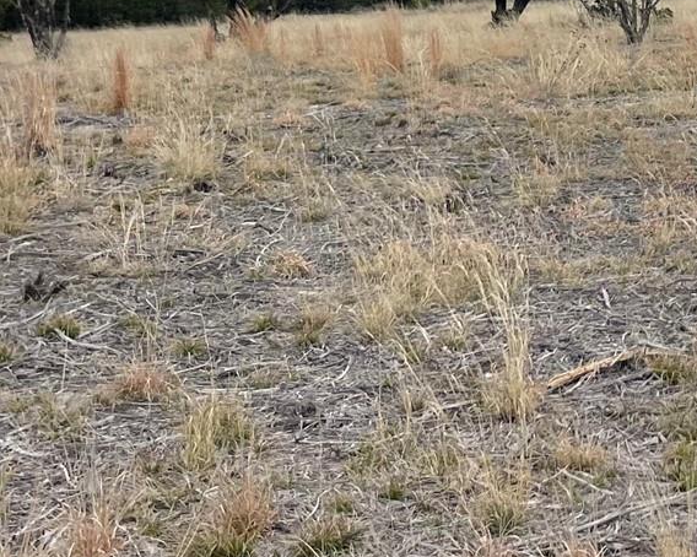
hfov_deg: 20.2
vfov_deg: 16.6
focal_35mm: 88
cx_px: 863
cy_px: -137
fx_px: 1815
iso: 32
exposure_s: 1/5128
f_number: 1.6
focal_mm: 5.1
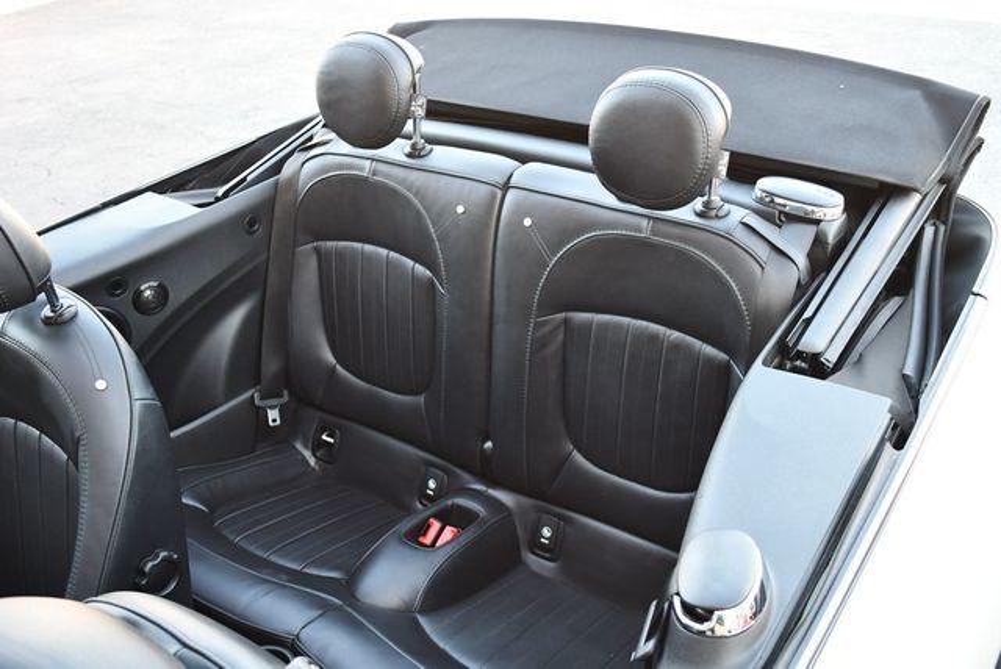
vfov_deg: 36.9
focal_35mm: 36
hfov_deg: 53.1
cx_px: 500
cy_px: 334
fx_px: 1002
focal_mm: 18
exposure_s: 1/250
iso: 800
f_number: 3.5
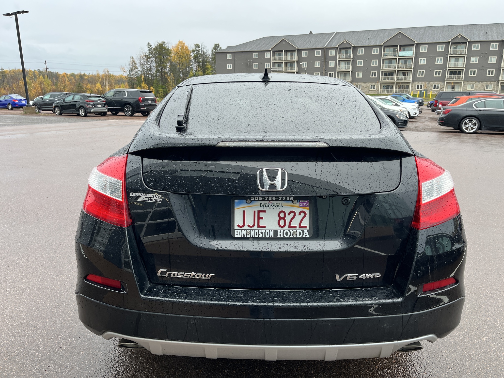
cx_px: 252
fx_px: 379
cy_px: 189
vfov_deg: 53.1
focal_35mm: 26
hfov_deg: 67.3
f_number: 1.6
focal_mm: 5.1
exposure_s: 1/189
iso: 40
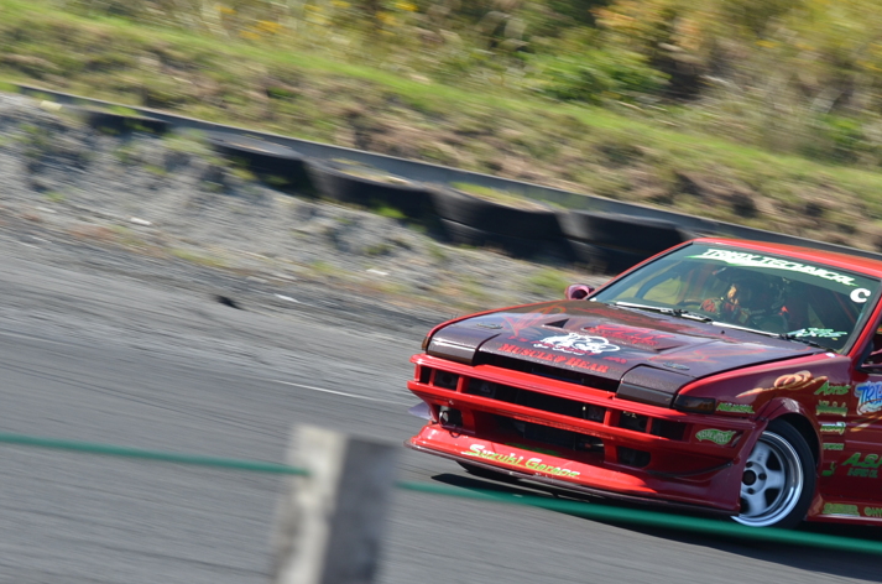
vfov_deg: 4.9
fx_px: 6845
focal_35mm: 280
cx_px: 597
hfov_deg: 7.4
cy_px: 411
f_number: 10
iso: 200
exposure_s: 1/250
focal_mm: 130
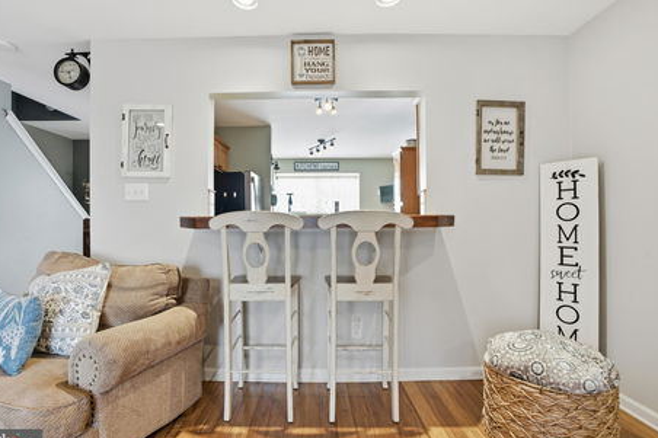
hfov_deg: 93.2
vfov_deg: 70.4
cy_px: 221
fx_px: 311
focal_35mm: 17
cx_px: 316
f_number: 8
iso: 400
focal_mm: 16
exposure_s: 1/200
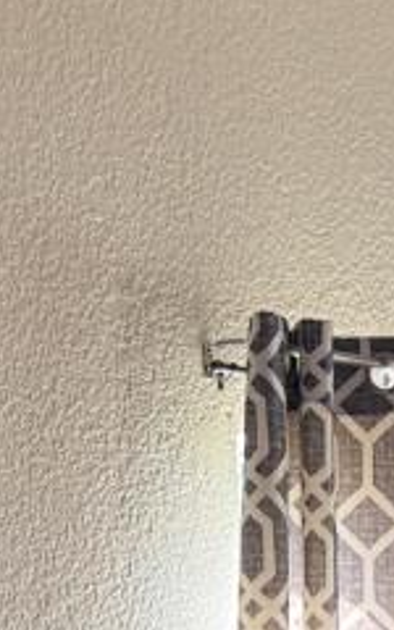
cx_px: 580
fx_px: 2732
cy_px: 1001
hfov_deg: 8.1
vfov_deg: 12.4
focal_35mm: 159
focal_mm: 6.76
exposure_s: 1/131
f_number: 1.78
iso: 160
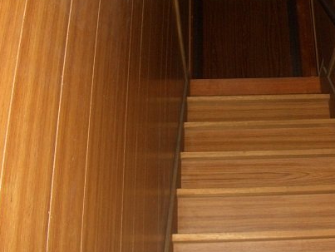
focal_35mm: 59
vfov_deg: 24.9
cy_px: 121
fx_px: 571
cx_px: 253
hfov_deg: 32.0
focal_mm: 5.8
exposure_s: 1/60
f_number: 2.6
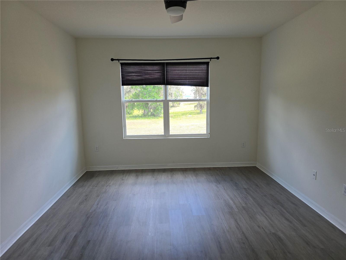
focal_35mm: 23
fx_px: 230
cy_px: 130
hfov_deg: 73.9
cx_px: 173
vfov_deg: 58.9
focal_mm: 6.3
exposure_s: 1/180
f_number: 1.7
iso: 50
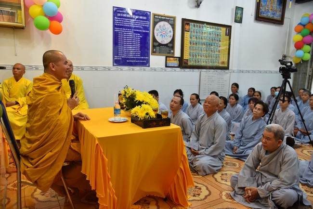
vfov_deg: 43.6
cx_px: 156
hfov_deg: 61.9
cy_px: 104
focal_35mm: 30
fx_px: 261
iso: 400
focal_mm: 30
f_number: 4
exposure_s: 1/60
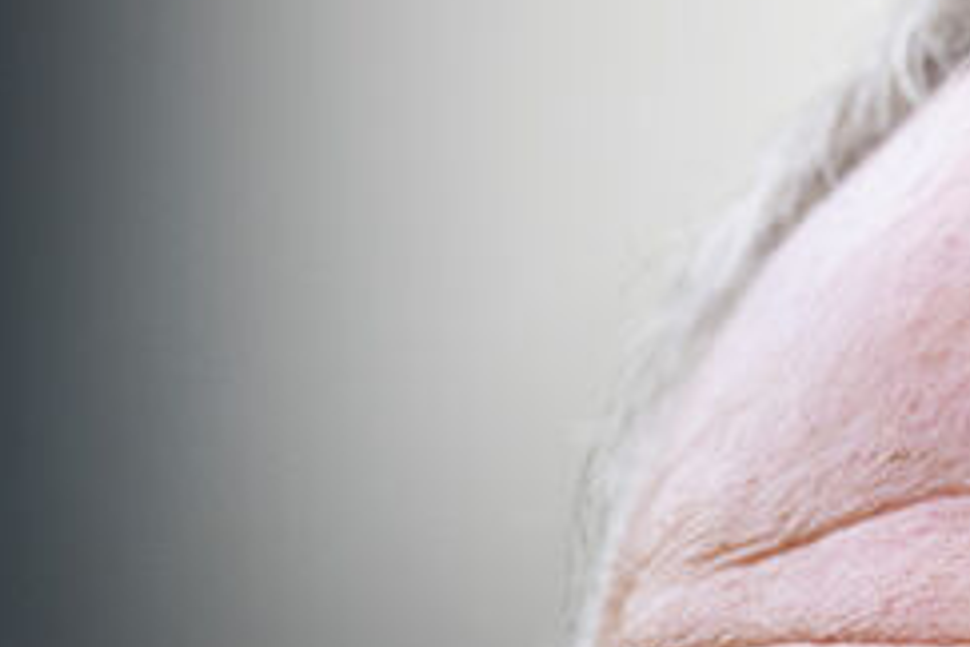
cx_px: 1162
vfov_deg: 0.6
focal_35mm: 2369
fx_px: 63826
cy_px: 2045
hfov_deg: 0.9
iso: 320
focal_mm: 300
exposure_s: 1/640
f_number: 4
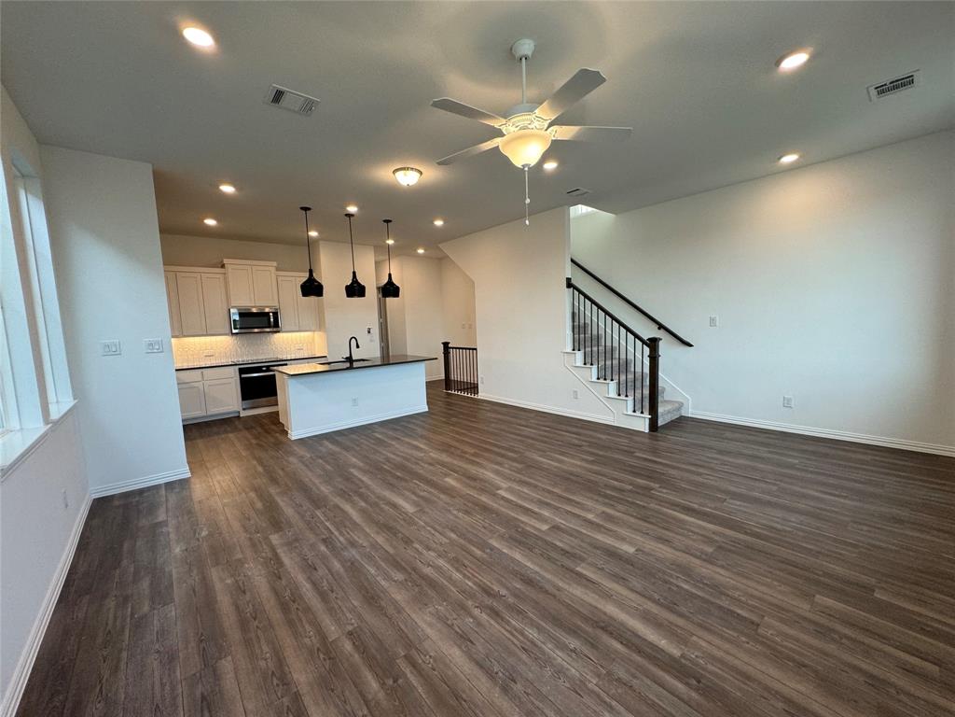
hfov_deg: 102.1
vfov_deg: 85.7
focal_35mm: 14
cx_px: 478
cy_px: 358
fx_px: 386
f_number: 2.2
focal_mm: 2.22
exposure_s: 1/120
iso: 160
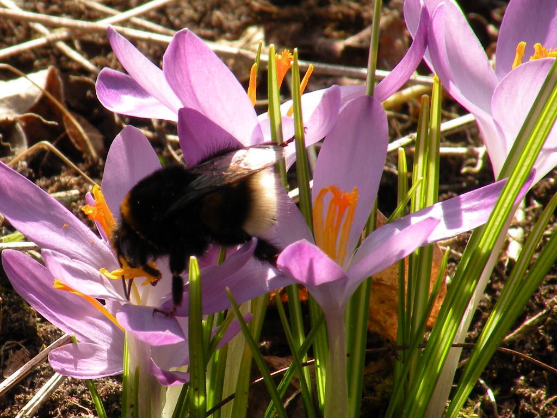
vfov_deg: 6.6
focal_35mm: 225
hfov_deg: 8.8
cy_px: 209
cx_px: 278
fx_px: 3620
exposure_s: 1/178
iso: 64
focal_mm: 39.8
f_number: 5.6
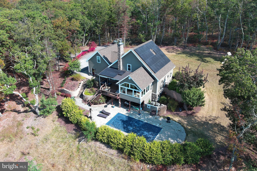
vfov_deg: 45.0
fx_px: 207
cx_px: 128
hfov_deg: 63.7
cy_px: 86
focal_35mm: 29
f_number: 2.8
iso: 100
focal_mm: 10.57
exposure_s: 1/538
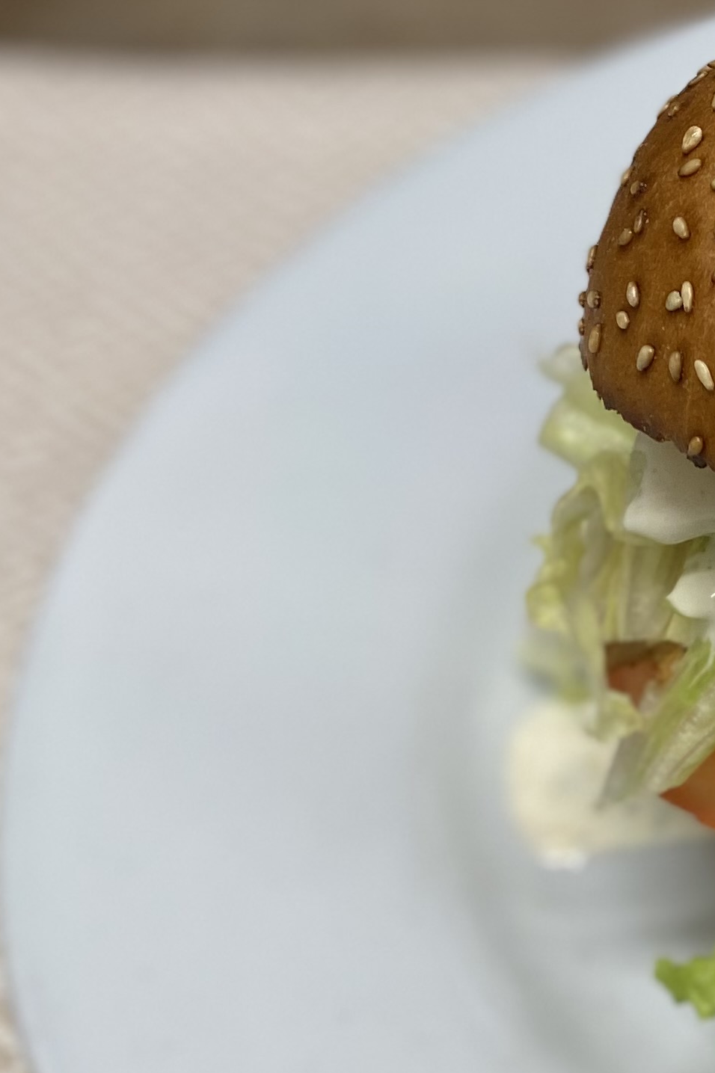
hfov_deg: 15.9
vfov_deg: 26.3
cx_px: 1180
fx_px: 2265
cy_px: 825
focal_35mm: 76
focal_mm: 4.25
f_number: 1.8
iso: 64
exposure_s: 1/121
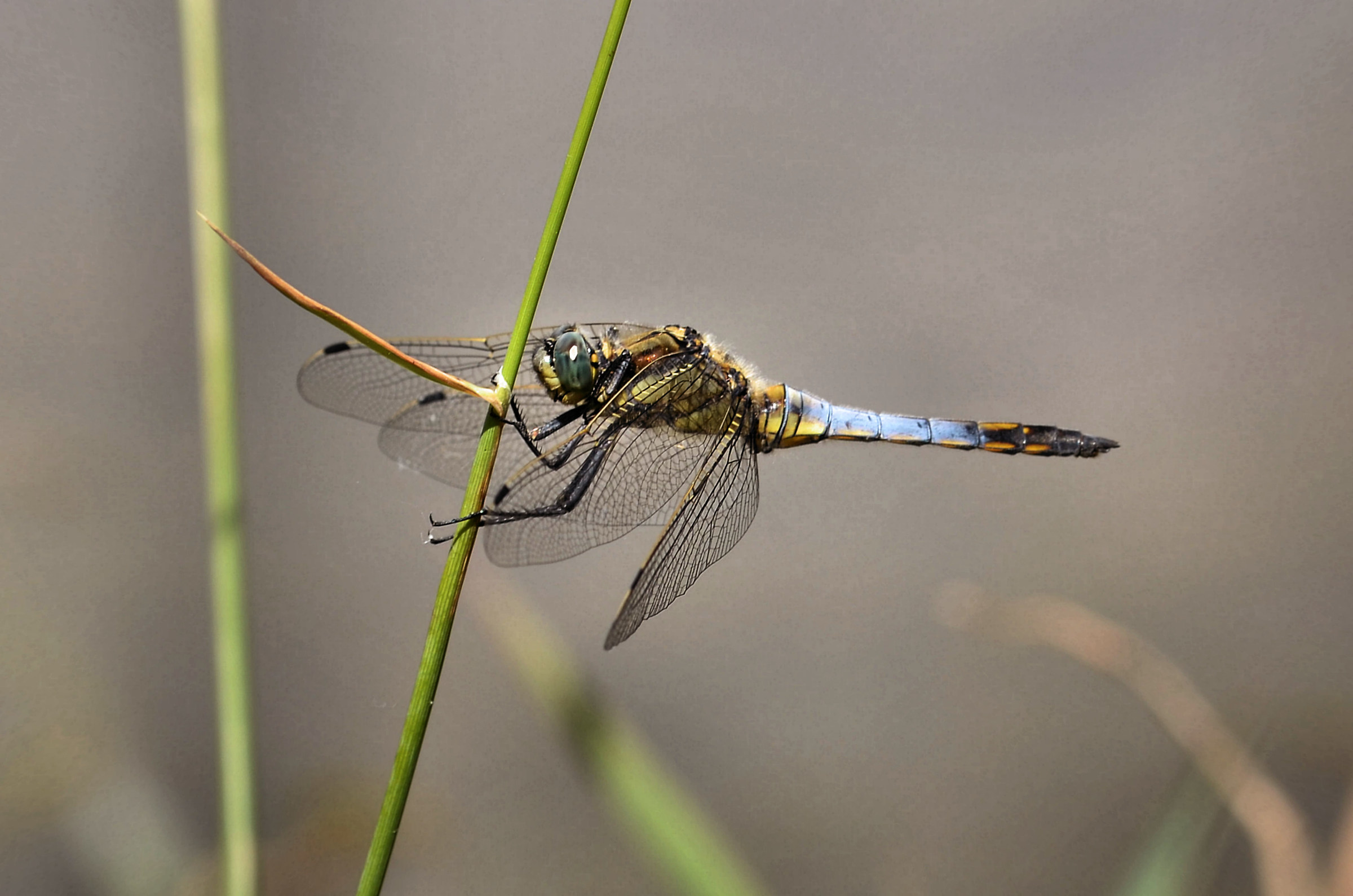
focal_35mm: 158
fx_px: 5906
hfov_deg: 13.1
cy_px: 448
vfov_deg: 8.7
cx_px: 676
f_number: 8
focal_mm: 105
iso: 100
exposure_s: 1/250
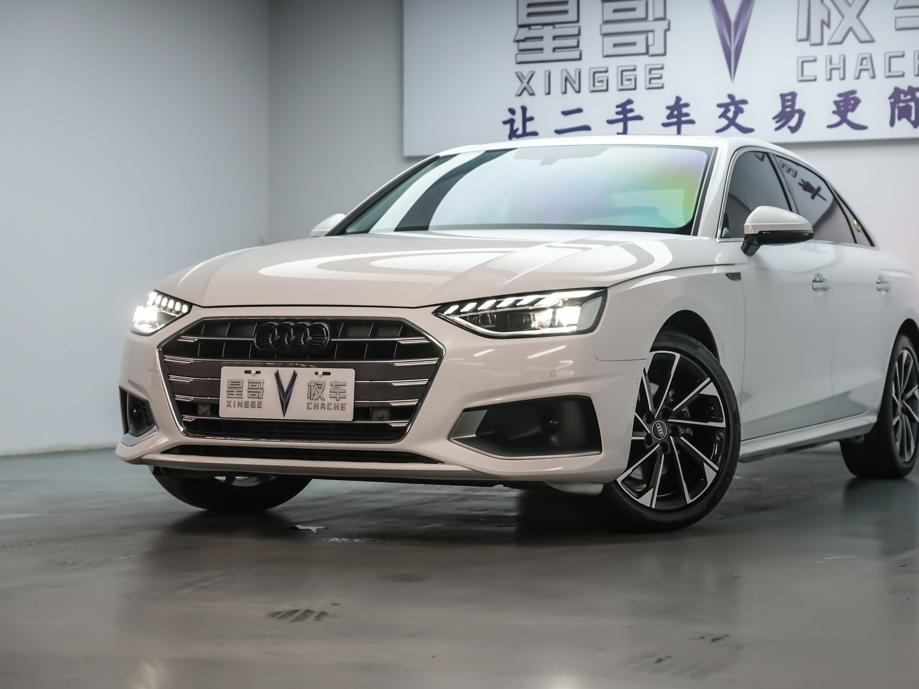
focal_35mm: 74
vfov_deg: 19.9
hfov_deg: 26.3
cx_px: 507
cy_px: 342
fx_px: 1965
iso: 1600
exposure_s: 1/125
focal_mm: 68
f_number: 4
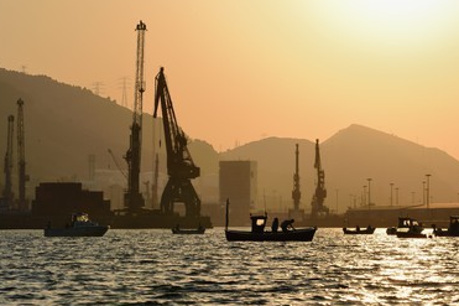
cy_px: 161
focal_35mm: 170
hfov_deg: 12.1
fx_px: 2166
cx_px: 252
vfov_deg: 8.1
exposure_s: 1/1000
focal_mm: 150
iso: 400
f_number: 13
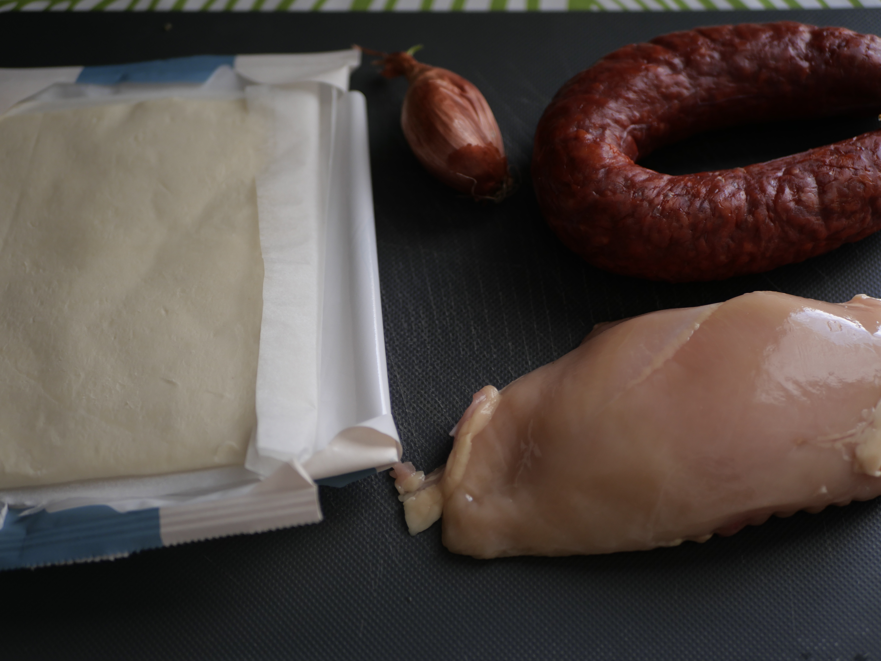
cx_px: 440
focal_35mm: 50
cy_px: 330
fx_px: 1273
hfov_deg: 38.2
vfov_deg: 29.1
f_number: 1.7
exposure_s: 1/100
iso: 200
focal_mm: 25
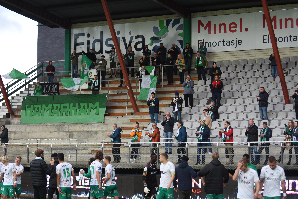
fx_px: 869
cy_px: 100
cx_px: 149
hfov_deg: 19.5
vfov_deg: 13.0
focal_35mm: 105
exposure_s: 1/640
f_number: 2.8
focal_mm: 70
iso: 400
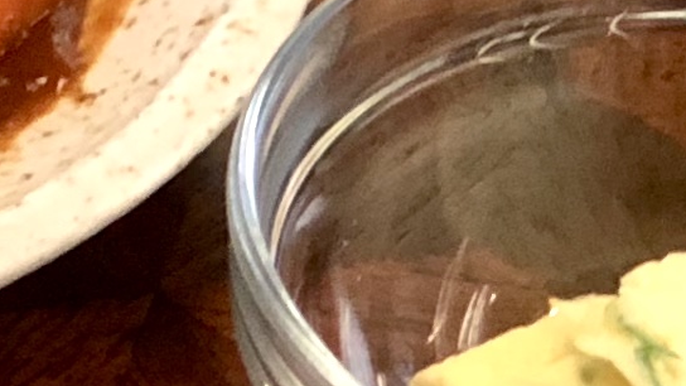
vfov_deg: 2.6
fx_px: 8367
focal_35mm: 460
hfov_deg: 4.7
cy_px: -397
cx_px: -325
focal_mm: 6.6
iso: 200
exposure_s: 1/60
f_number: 2.8
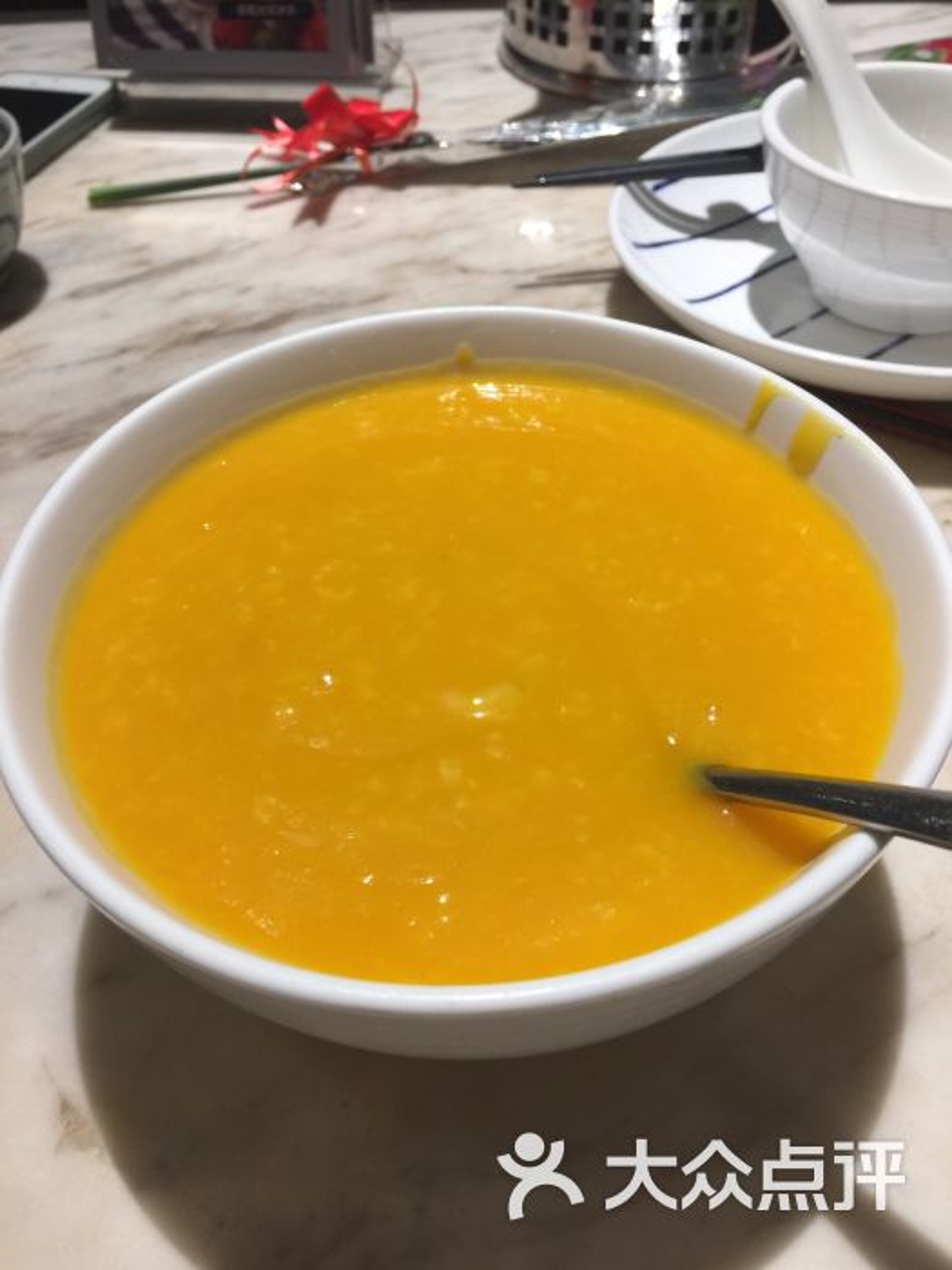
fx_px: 1063
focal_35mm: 29
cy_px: 635
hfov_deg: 48.2
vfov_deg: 61.7
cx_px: 476
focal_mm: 4.15
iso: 32
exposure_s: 1/33
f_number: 2.2
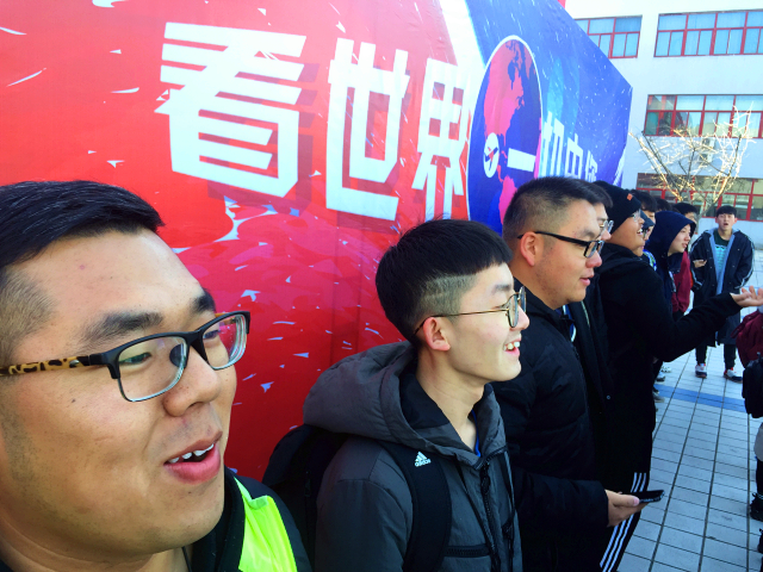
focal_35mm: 29
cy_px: 286
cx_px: 382
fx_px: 639
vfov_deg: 48.2
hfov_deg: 61.7
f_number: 2.2
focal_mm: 4.15
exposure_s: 1/100
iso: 32
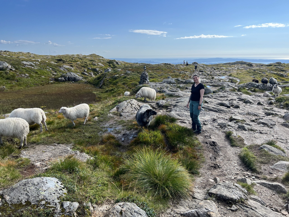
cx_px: 144
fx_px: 217
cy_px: 108
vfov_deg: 53.1
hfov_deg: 67.3
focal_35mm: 26
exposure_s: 1/2299
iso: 50
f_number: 1.5
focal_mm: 5.7
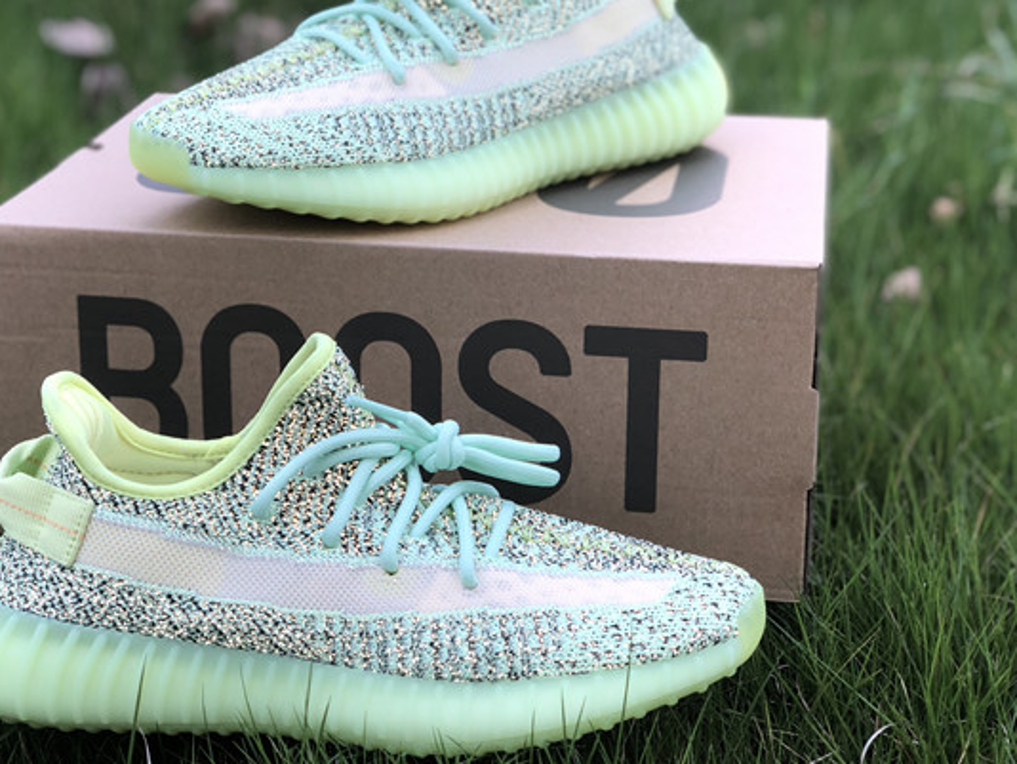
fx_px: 2116
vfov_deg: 20.4
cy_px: 249
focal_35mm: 72
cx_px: 379
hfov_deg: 26.9
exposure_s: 1/310
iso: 16
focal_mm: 6
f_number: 2.4
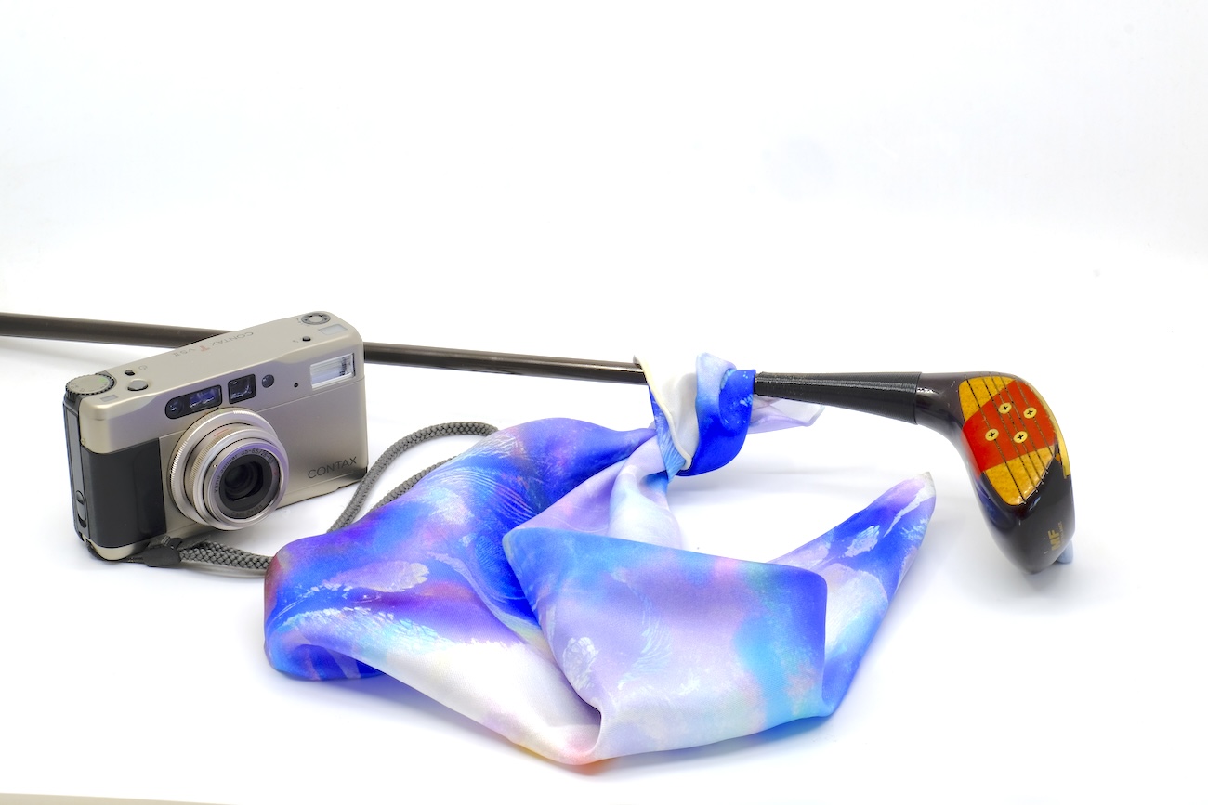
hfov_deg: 27.3
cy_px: 402
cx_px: 604
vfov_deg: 18.4
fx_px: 2483
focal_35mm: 74
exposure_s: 1/6
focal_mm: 49.4
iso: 400
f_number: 20
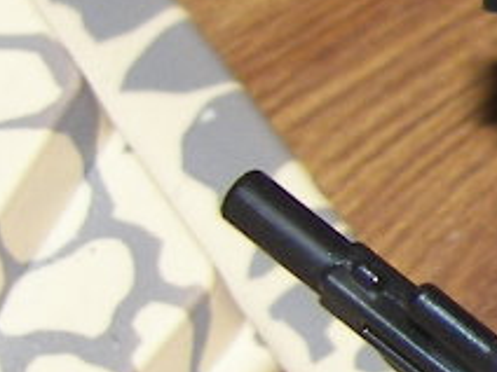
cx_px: 966
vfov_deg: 6.8
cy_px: 267
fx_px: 3116
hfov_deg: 8.7
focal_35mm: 217
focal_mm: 6
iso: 100
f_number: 2.8
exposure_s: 1/30
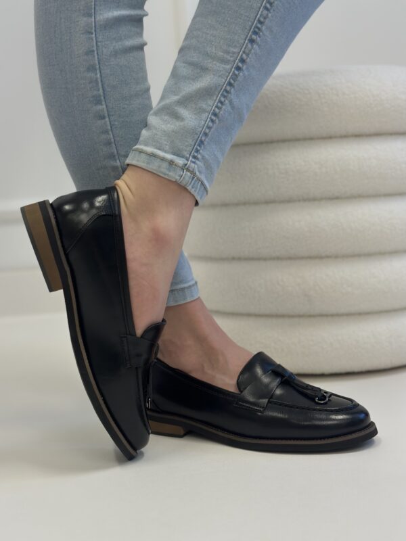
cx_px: 203
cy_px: 270
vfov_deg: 39.7
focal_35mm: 48
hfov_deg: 30.3
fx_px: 751
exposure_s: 1/100
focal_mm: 6.86
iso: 125
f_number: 1.78
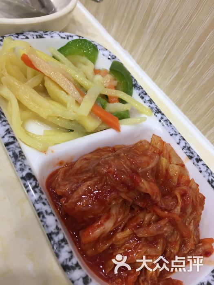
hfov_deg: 48.2
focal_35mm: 29
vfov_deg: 61.7
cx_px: 107
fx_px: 239
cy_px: 142
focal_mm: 4.15
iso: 100
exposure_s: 1/33
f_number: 2.2
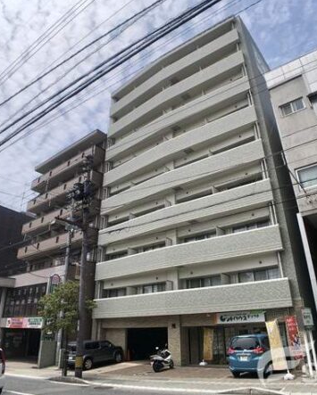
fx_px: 433
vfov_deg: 49.1
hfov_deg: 40.2
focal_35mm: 37
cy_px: 195
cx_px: 162
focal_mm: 3.99
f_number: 1.8
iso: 20
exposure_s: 1/1245
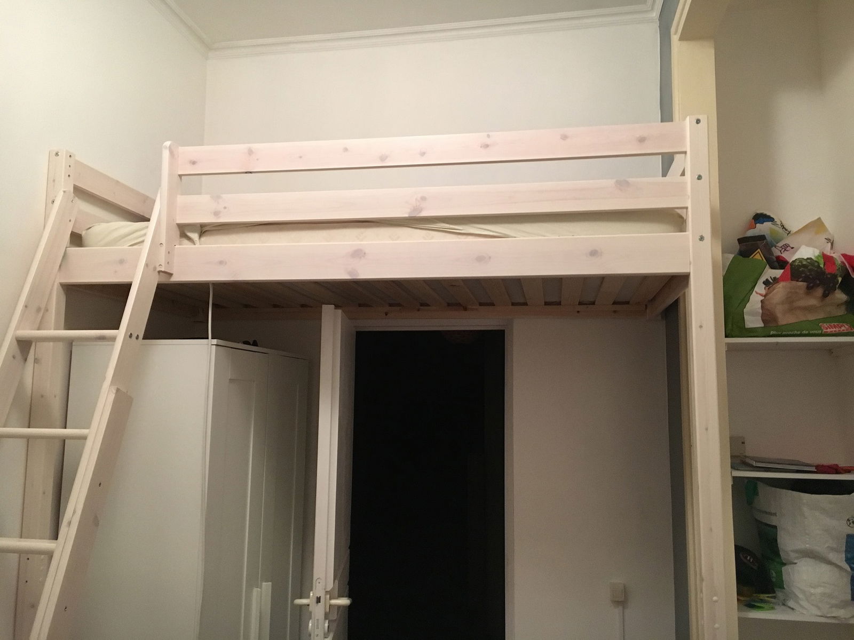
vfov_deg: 48.2
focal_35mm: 29
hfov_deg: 61.7
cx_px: 427
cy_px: 320
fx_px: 715
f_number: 2.2
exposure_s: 1/17
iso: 200
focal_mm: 4.15
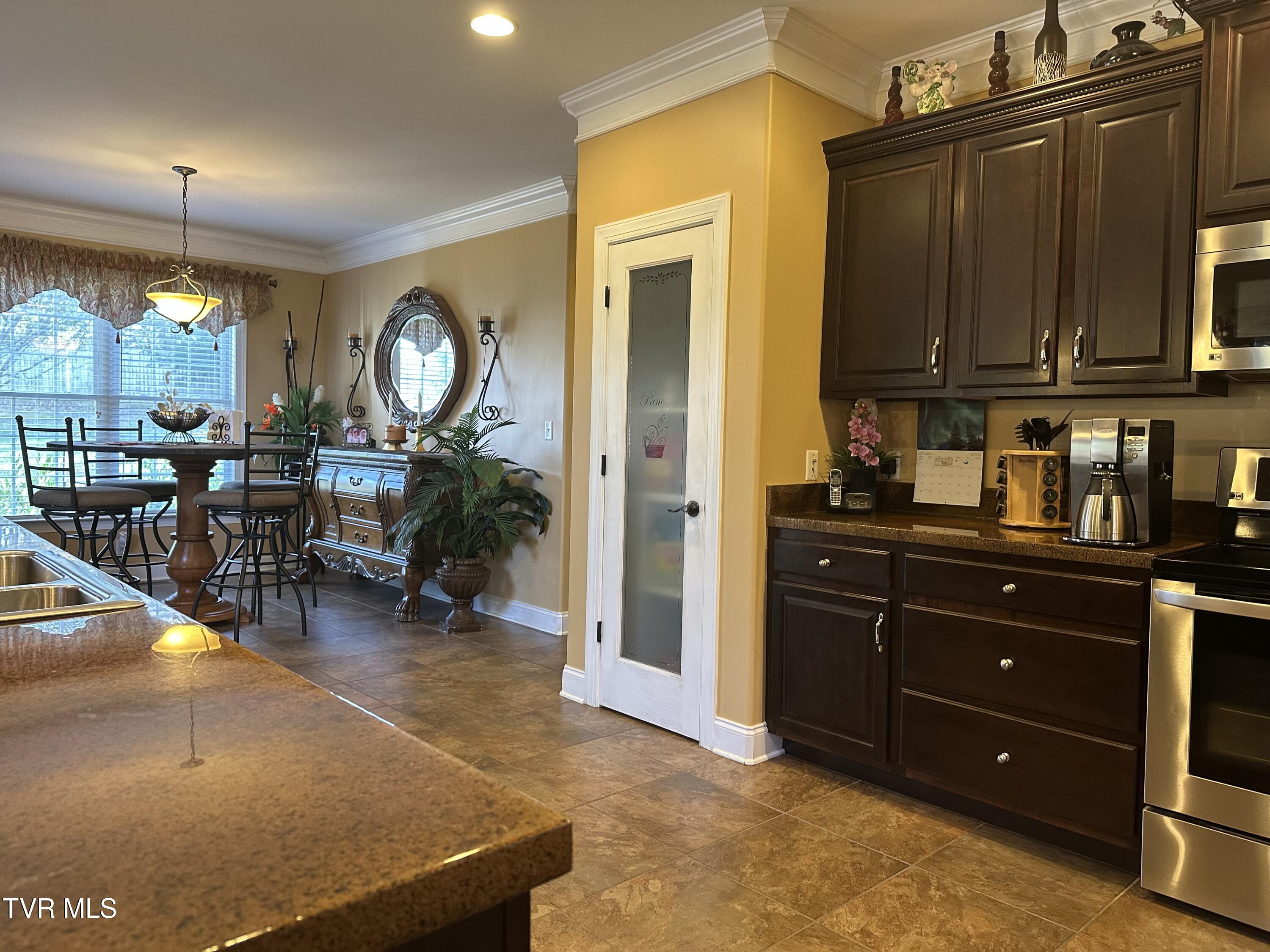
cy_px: 476
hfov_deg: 71.6
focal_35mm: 24
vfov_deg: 56.8
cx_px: 635
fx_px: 881
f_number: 1.78
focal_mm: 6.86
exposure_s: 1/60
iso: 250
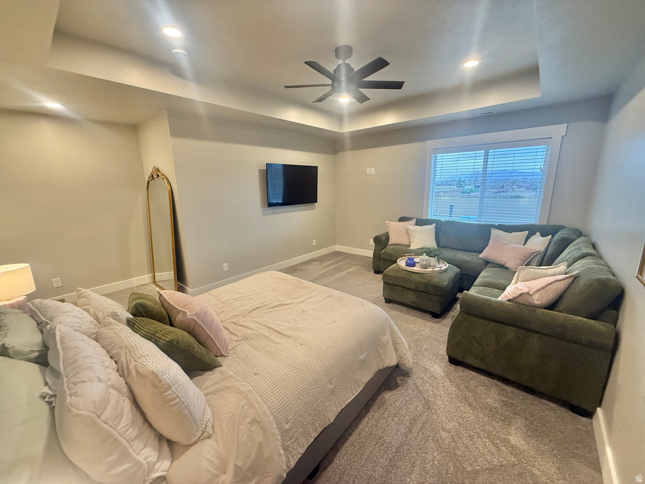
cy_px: 242
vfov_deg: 85.7
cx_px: 322
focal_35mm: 14
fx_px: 261
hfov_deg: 102.1
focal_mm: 2.22
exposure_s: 1/120
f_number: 2.2
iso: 320
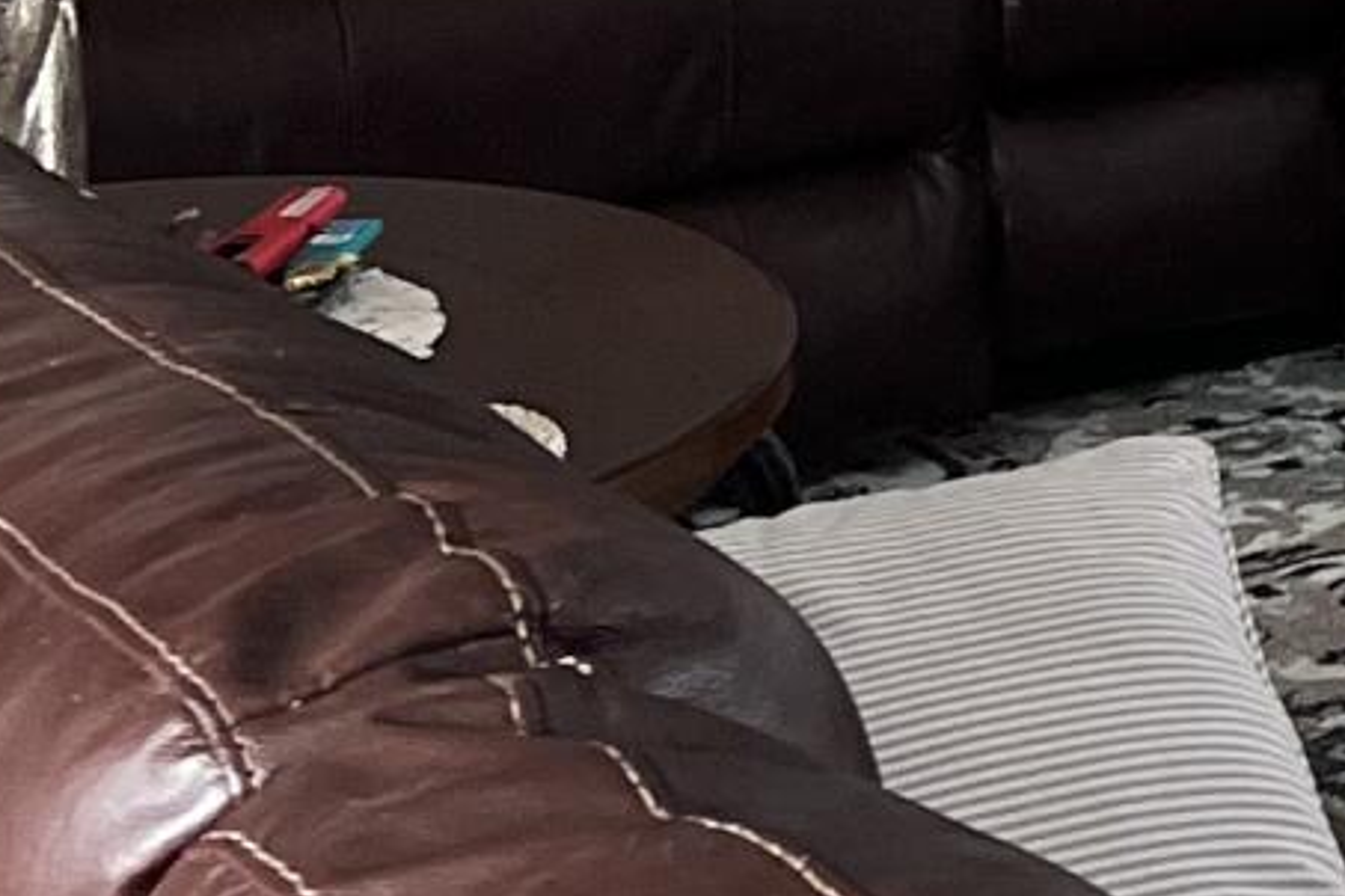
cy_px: -1403
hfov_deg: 10.0
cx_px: 3316
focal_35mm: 179
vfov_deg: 7.1
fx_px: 6687
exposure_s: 1/108
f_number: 1.5
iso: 125
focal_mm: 5.7
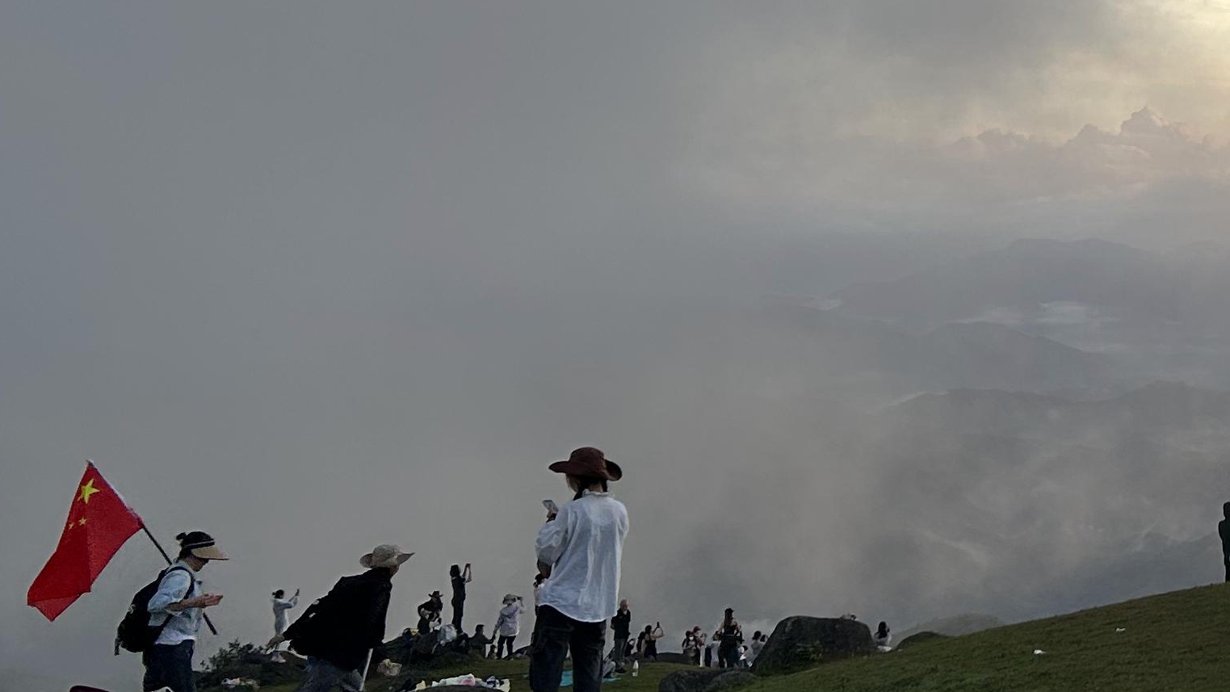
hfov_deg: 25.2
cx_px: 1502
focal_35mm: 75
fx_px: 2446
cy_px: -120
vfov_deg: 15.6
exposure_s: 1/588
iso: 50
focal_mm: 5.7
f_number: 1.5
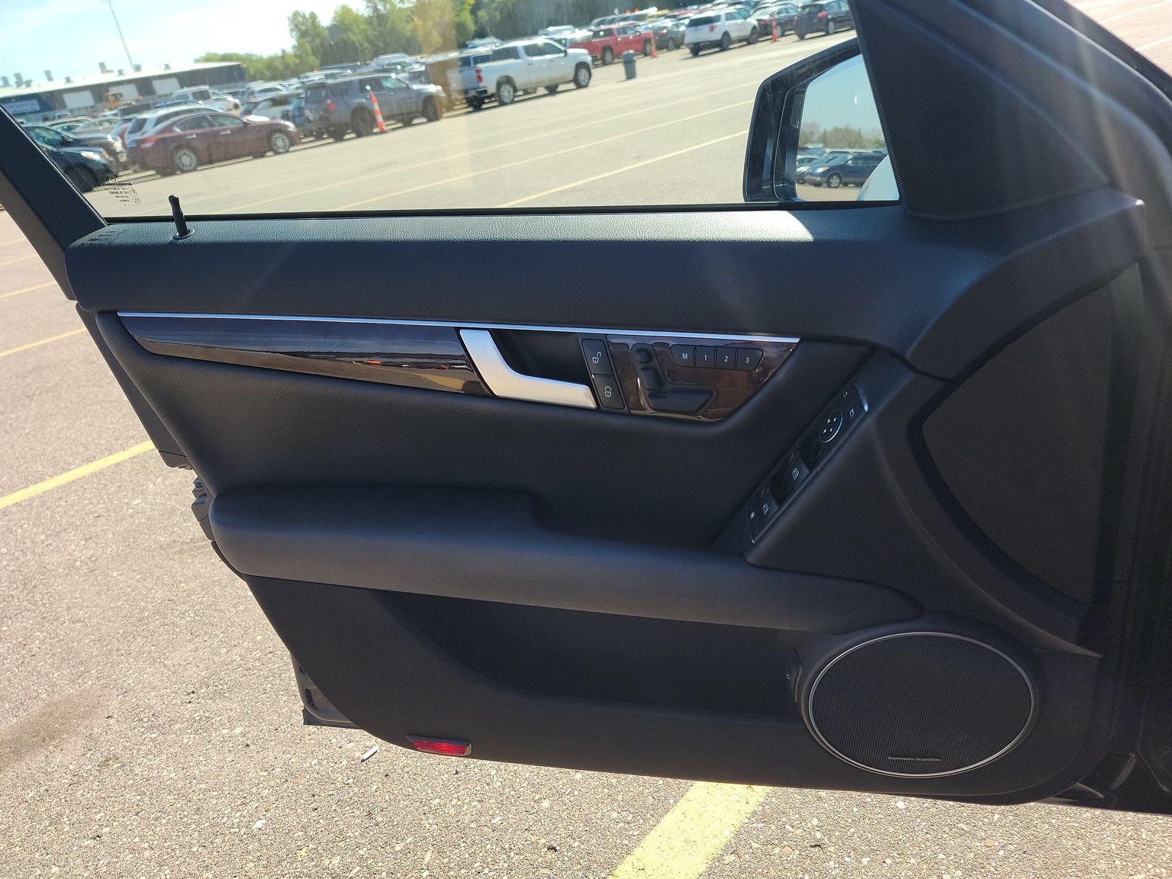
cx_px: 607
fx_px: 846
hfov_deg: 69.4
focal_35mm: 25
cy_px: 456
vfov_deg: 54.9
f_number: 1.8
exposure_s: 1/320
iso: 50
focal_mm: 6.7
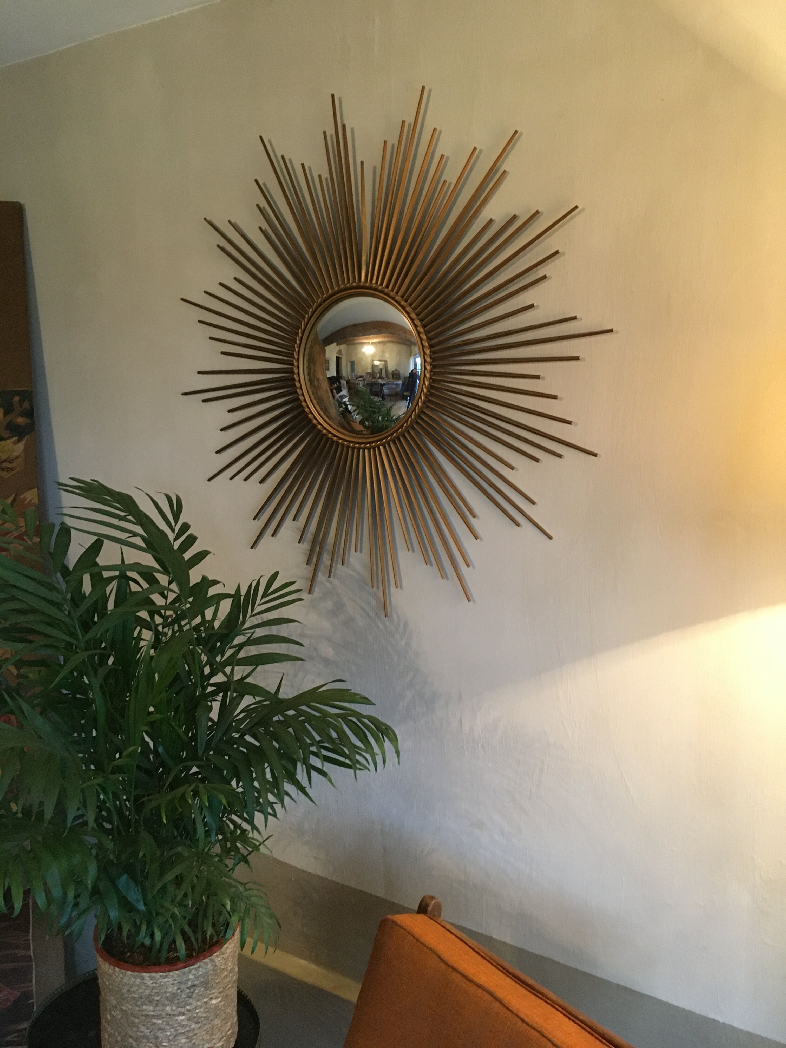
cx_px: 393
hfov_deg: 48.2
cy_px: 524
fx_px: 878
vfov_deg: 61.7
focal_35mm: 29
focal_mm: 4.15
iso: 200
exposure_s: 1/25
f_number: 2.2
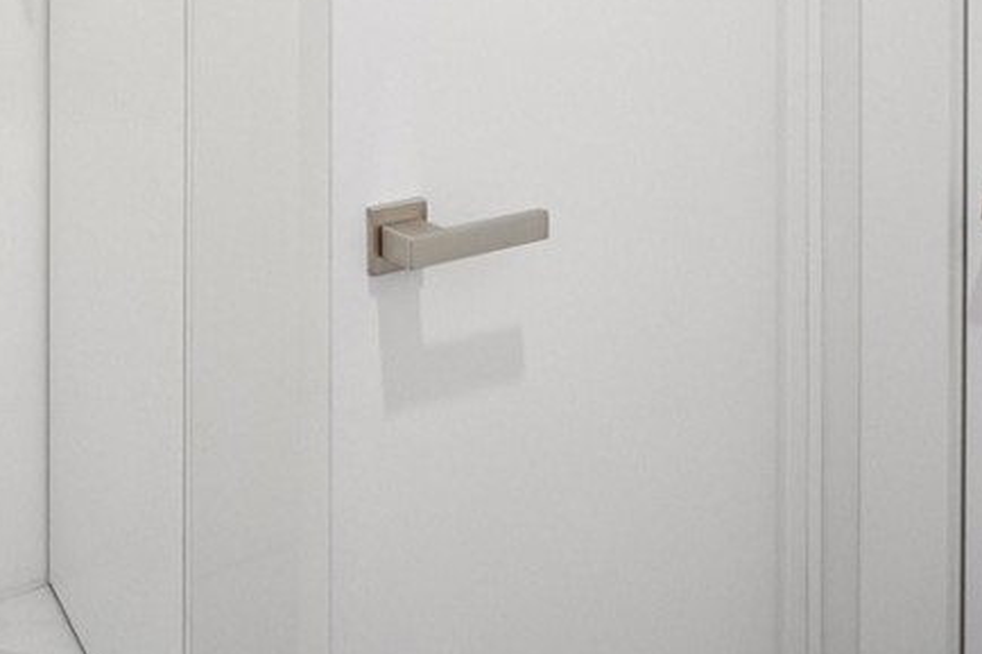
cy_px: -41
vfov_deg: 35.1
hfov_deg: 56.3
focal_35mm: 33
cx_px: 344
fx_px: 900
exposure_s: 1/20
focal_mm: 9
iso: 160
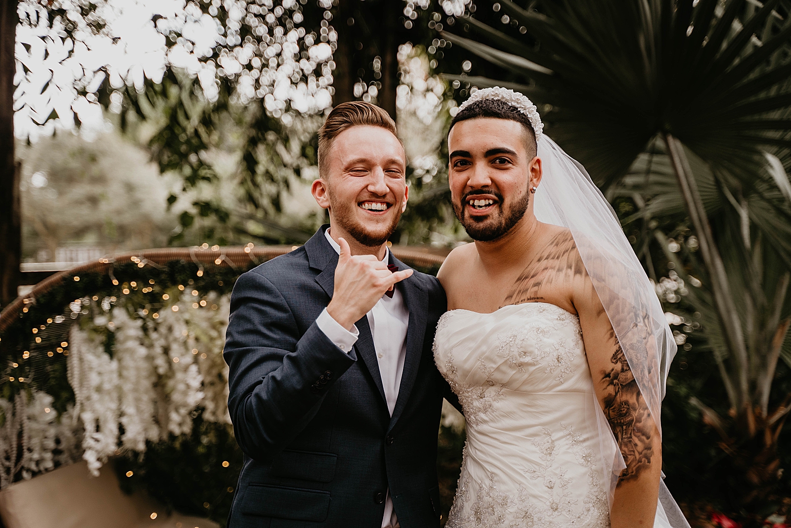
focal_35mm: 62
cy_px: 264
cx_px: 396
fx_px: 1362
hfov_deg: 32.4
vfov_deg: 21.9
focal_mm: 62
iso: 400
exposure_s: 1/320
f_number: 2.8
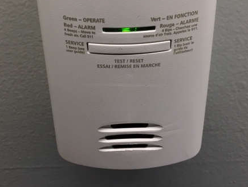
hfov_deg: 38.1
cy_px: 34
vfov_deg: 28.4
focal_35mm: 50
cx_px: 117
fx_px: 359
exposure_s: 1/30
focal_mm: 4.15
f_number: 2.2
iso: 32
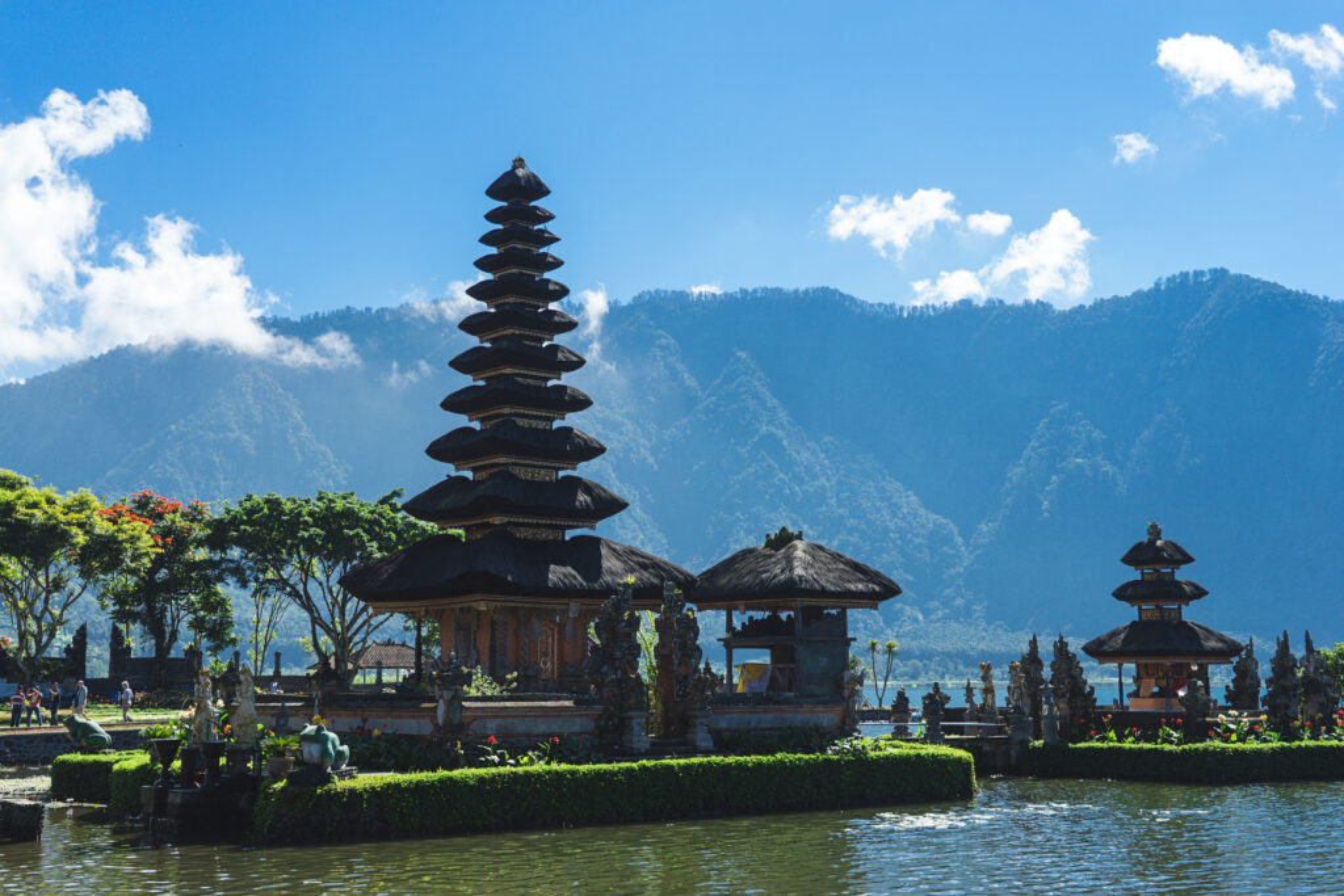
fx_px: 1605
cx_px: 672
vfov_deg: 31.2
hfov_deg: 45.4
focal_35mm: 43
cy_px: 448
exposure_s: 1/400
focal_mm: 43
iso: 100
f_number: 8
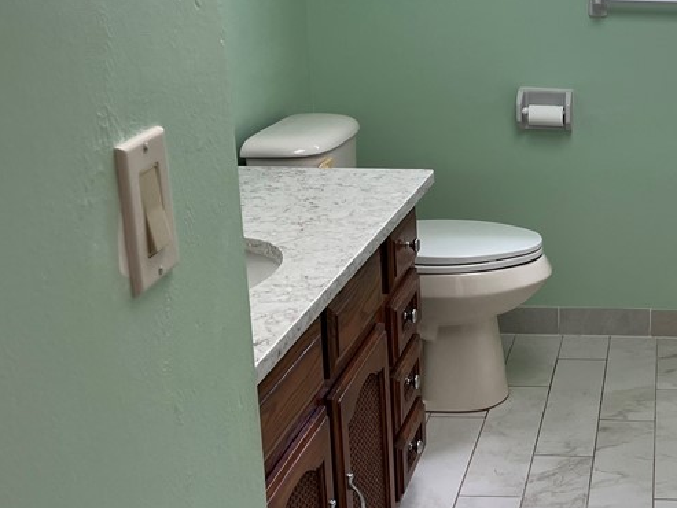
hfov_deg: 33.0
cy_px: 191
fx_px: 1056
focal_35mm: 54
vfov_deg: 27.0
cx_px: 656
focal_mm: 5.1
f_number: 1.6
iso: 100
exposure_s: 1/120
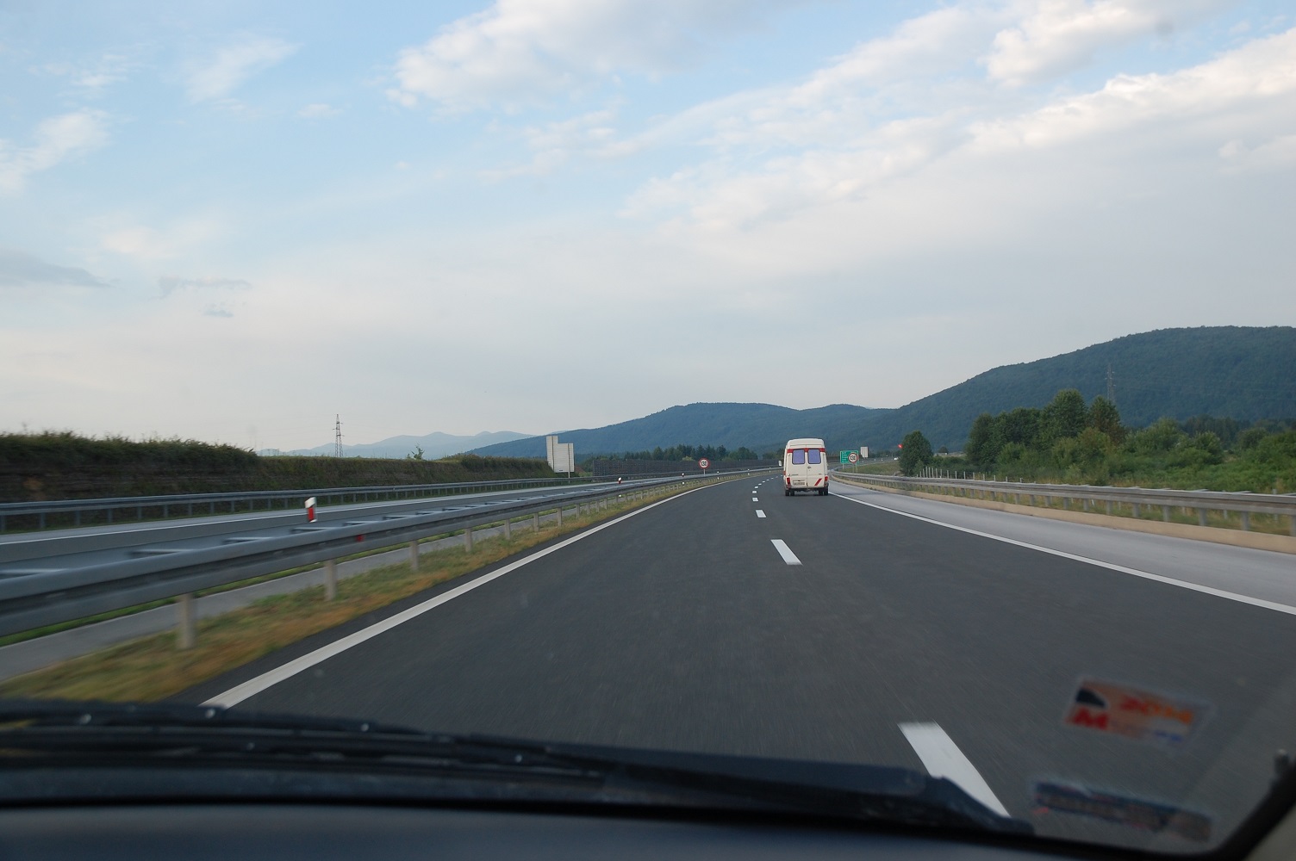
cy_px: 430
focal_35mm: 38
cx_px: 648
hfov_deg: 51.3
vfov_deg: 35.4
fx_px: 1349
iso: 200
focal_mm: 25
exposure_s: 1/160
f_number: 6.3
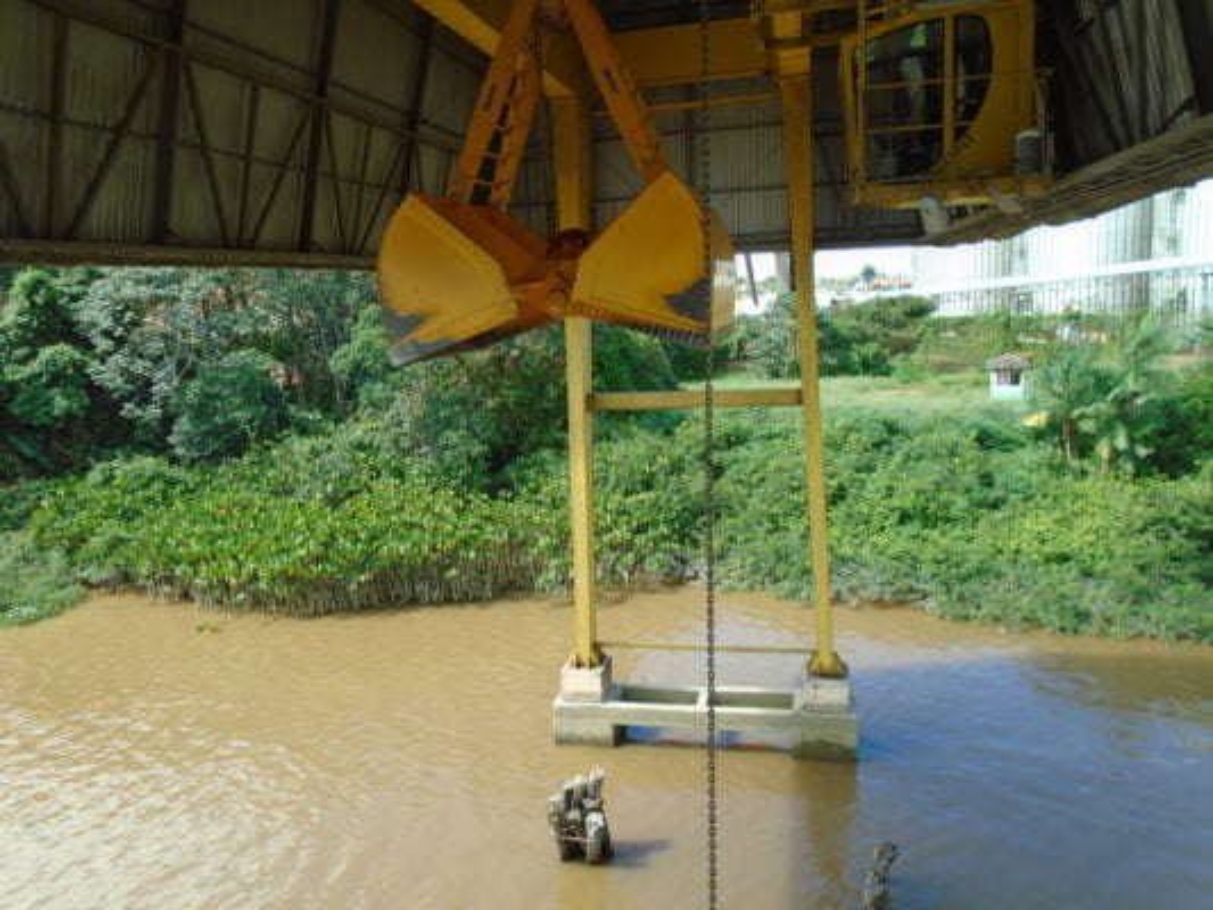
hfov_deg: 67.3
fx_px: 911
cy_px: 455
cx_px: 606
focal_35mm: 26
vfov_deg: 53.1
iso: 100
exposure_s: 1/250
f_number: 3.2
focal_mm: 4.6
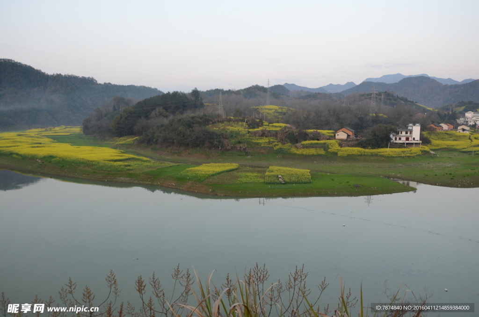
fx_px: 358
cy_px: 158
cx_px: 240
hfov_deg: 67.5
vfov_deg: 47.7
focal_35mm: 27
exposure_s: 1/200
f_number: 6.3
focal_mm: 18
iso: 800
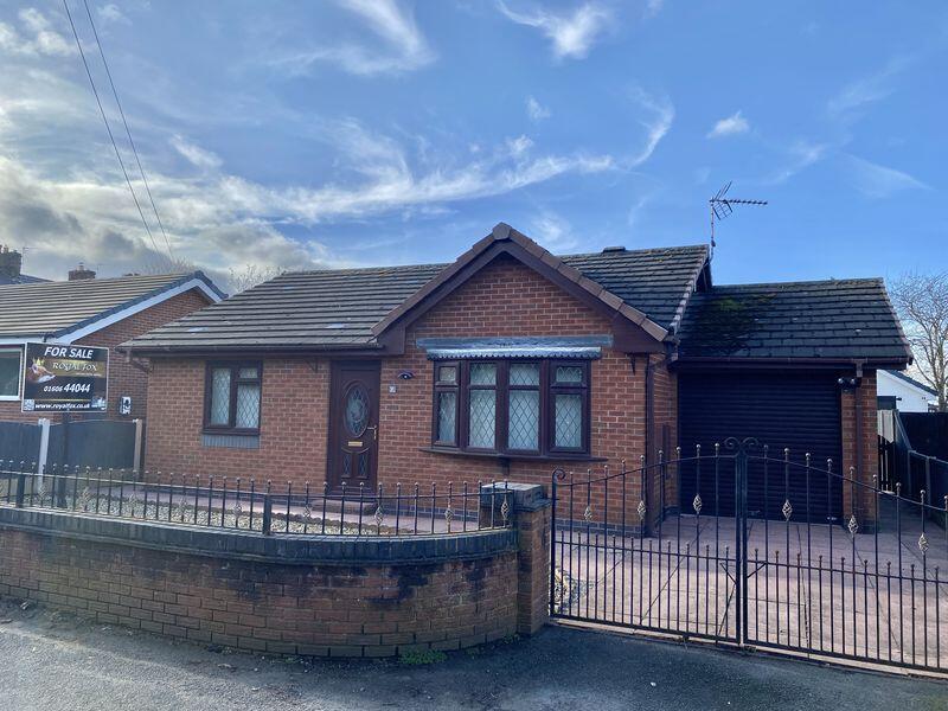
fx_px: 712
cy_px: 356
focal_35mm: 26
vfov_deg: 53.1
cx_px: 474
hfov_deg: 67.3
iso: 32
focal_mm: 4.25
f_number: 1.8
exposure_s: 1/1838
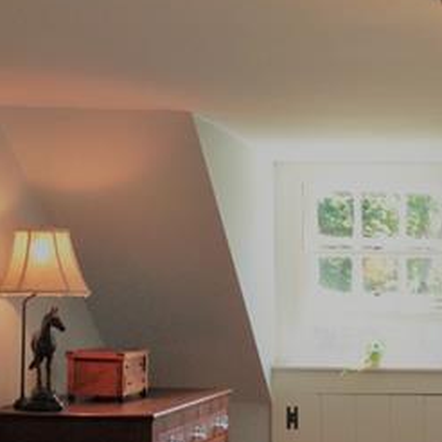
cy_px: 383
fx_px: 1315
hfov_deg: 18.4
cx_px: 487
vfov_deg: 18.8
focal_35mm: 91
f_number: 2.4
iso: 64
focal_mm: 4.12
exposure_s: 1/60
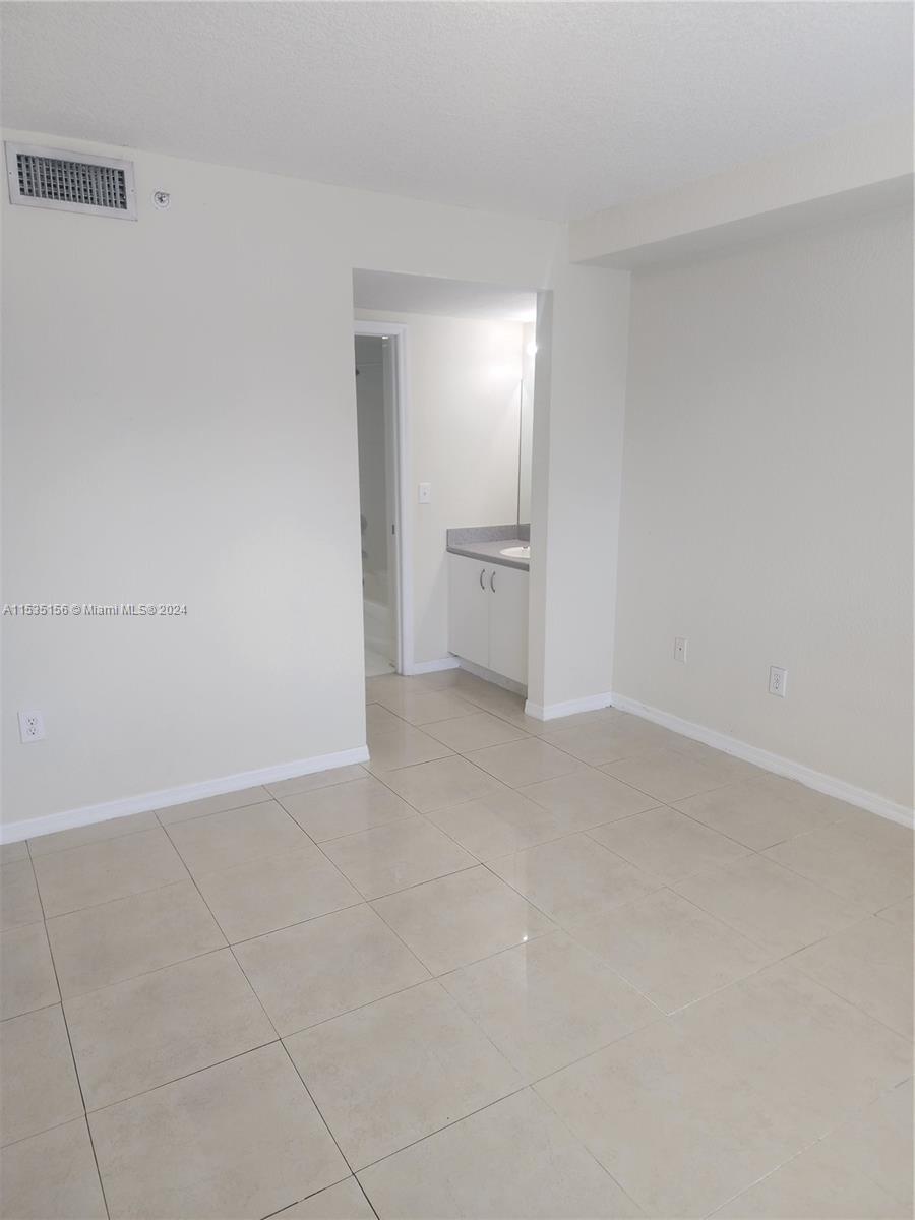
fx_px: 811
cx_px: 458
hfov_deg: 58.9
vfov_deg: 73.9
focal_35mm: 23
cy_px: 610
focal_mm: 6.4
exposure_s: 1/120
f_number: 1.8
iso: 80
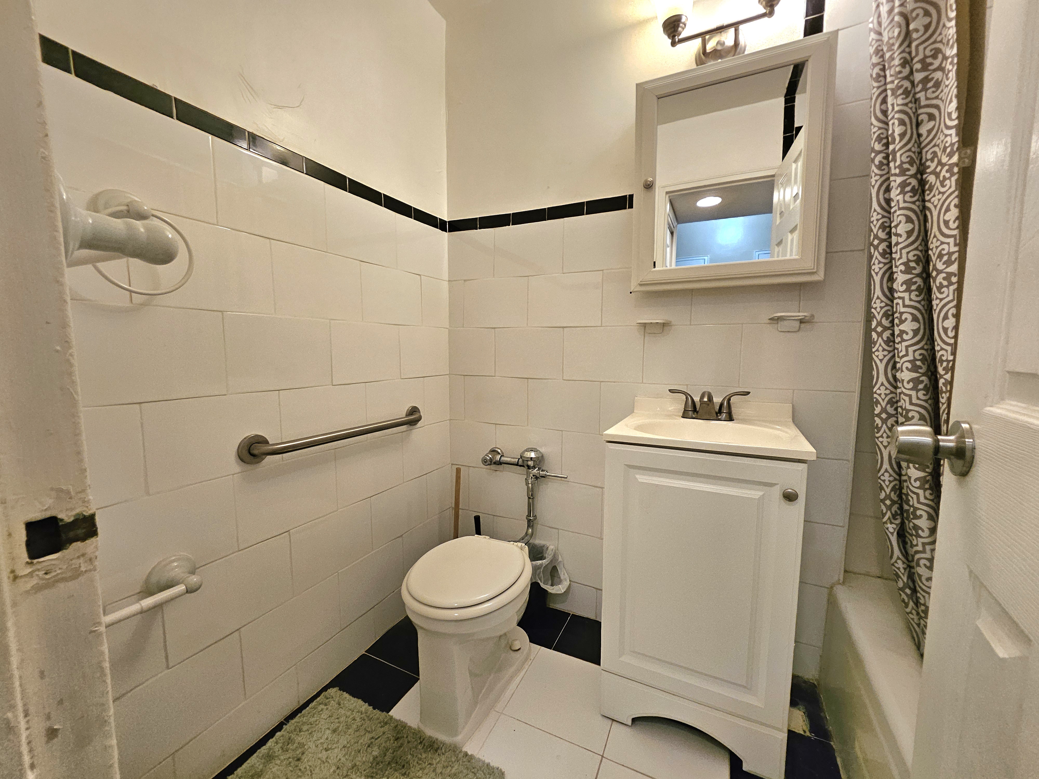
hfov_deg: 106.2
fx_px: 390
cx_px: 520
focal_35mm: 13
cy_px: 390
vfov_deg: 89.9
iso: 200
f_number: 2.2
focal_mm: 1.7
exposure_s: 1/60.2
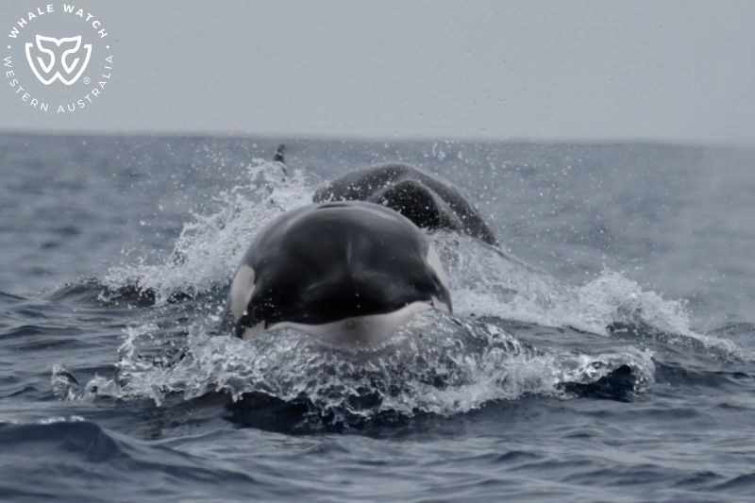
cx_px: 378
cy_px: 252
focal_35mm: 270
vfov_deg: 5.1
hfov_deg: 7.6
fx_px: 5661
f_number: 5.6
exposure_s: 1/8000
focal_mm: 270
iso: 720
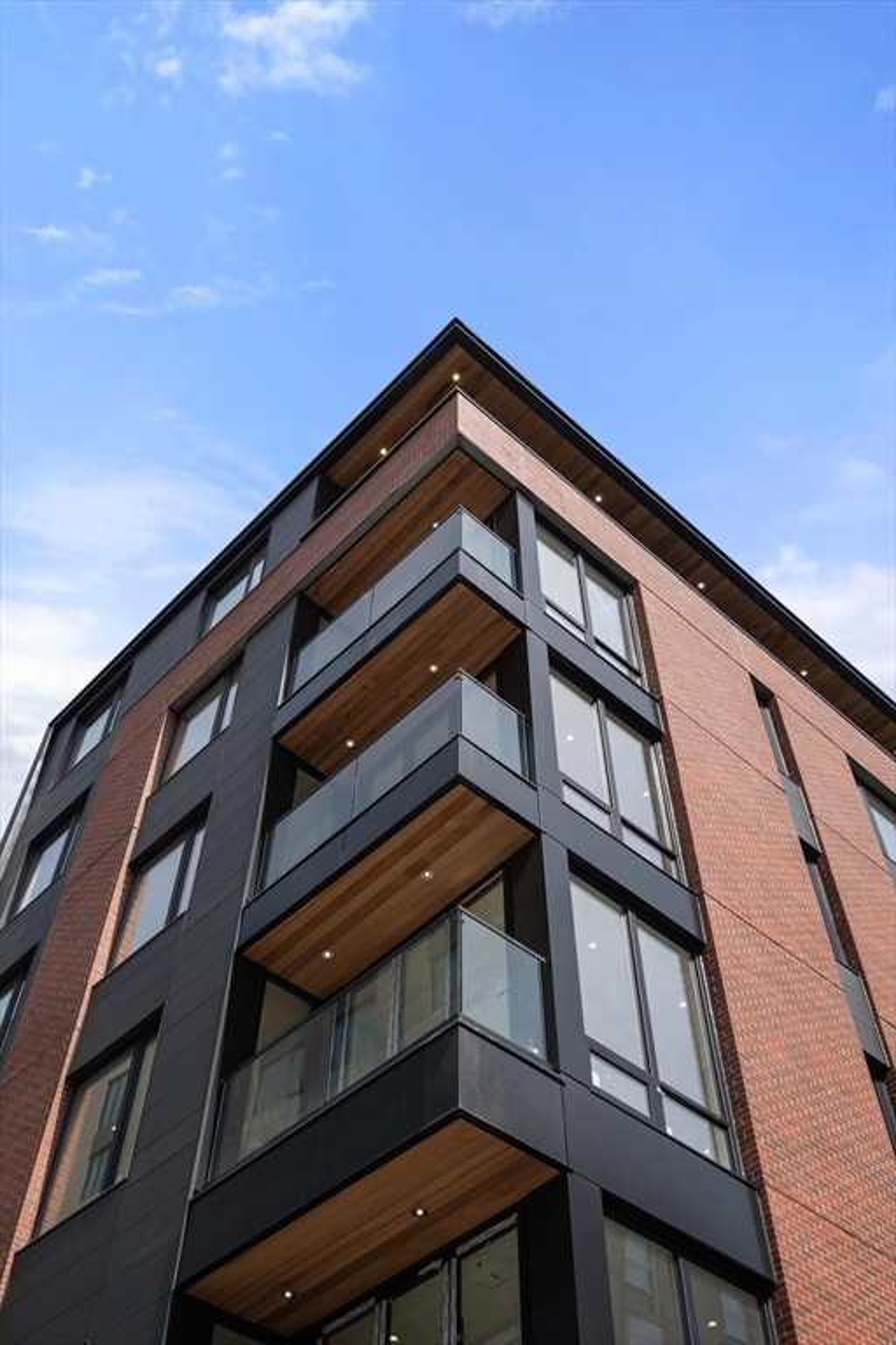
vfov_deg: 54.4
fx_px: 1307
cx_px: 448
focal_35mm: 35
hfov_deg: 37.9
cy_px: 672
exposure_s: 1/1000
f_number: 7.1
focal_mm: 35
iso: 320
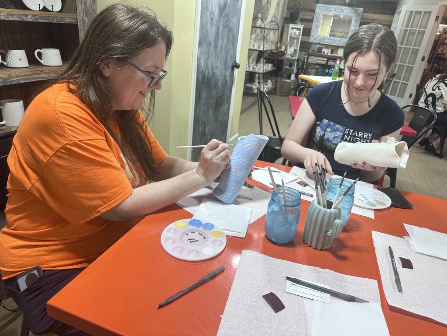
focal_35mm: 24
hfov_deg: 71.6
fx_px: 310
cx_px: 224
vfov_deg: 56.8
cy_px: 168
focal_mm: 6.86
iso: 100
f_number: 1.78
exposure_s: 1/120
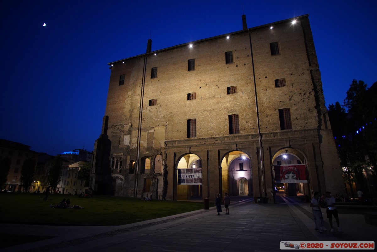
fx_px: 209
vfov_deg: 61.9
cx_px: 188
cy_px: 126
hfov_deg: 84.0
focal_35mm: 20
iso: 4000
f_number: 2.8
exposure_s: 1/60
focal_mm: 20
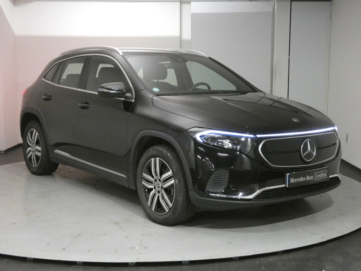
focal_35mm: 48
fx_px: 501
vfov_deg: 30.3
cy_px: 136
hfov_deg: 39.7
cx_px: 180
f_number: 3.8
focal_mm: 8.6
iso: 1600
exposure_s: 1/60
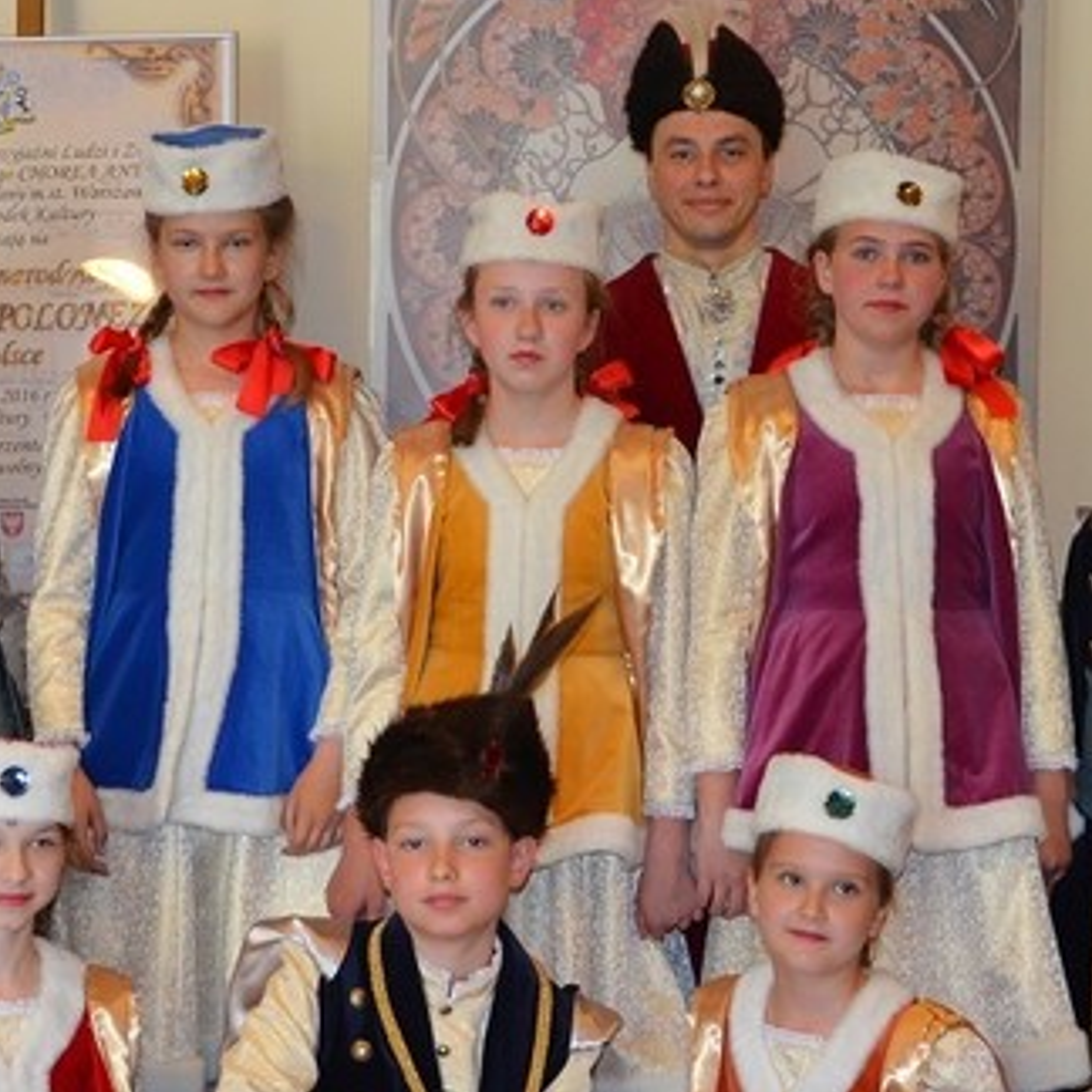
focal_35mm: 83
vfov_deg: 20.8
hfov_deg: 20.9
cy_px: 716
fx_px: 2962
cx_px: 617
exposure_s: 1/60
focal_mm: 22
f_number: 3.8
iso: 900
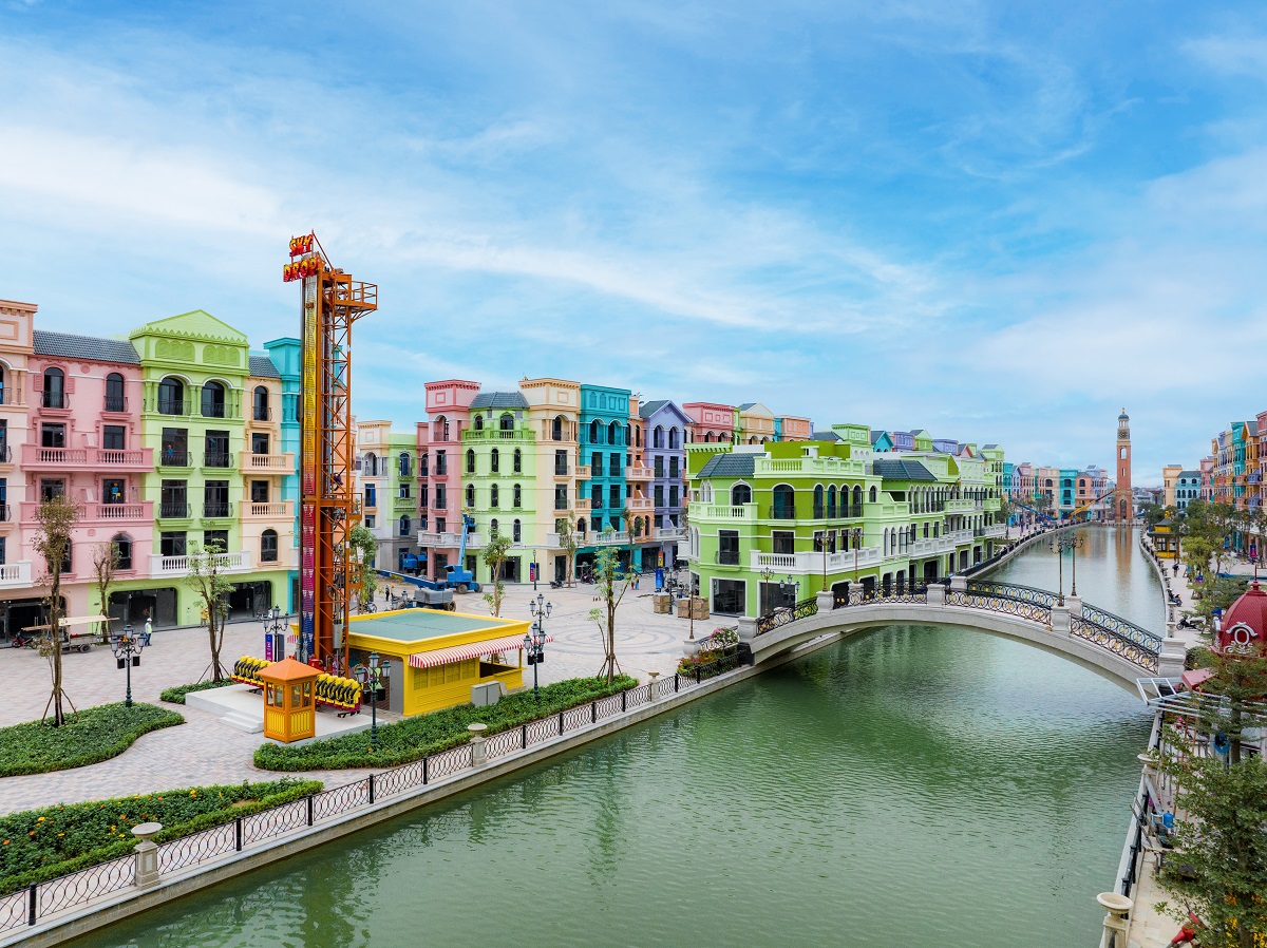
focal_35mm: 24
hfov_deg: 71.6
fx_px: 878
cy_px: 474
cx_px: 634
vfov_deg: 56.7
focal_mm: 12.29
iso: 400
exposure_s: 1/160
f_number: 6.3
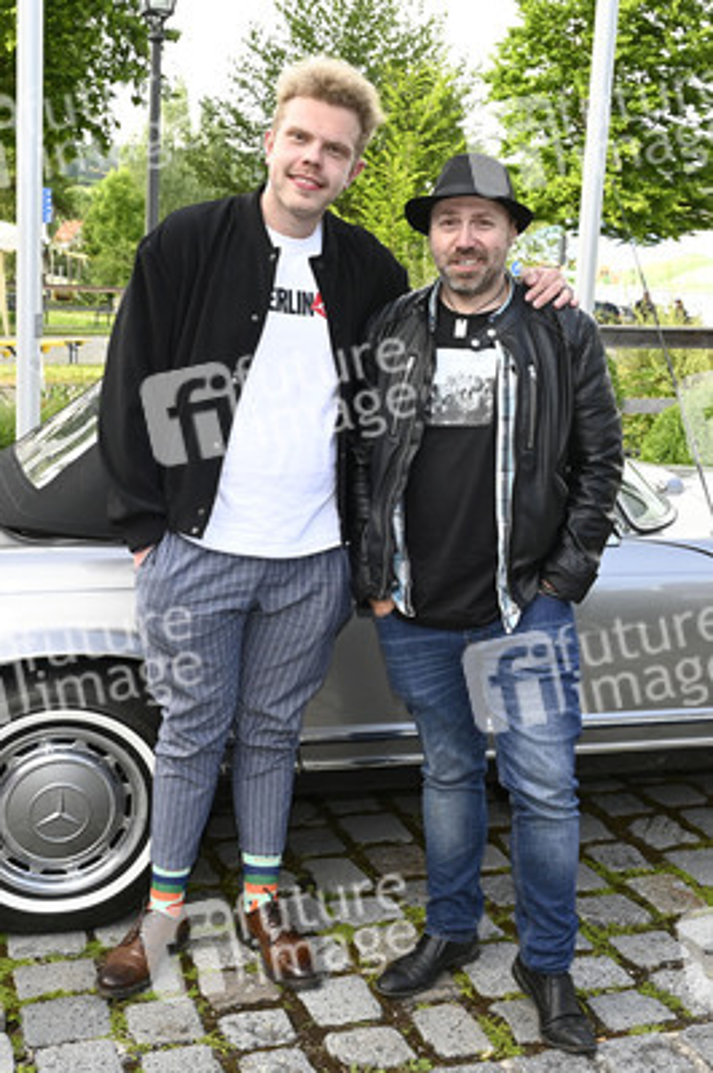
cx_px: 356
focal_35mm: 30
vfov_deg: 61.1
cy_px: 536
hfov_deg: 42.9
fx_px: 908
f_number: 8
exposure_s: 1/160
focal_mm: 30.5
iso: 640
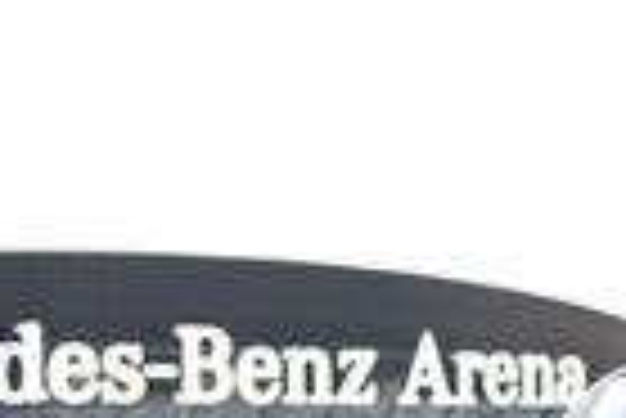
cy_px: 494
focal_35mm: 94
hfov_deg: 20.5
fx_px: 1636
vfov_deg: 14.2
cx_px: 709
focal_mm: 29
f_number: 5
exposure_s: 1/320
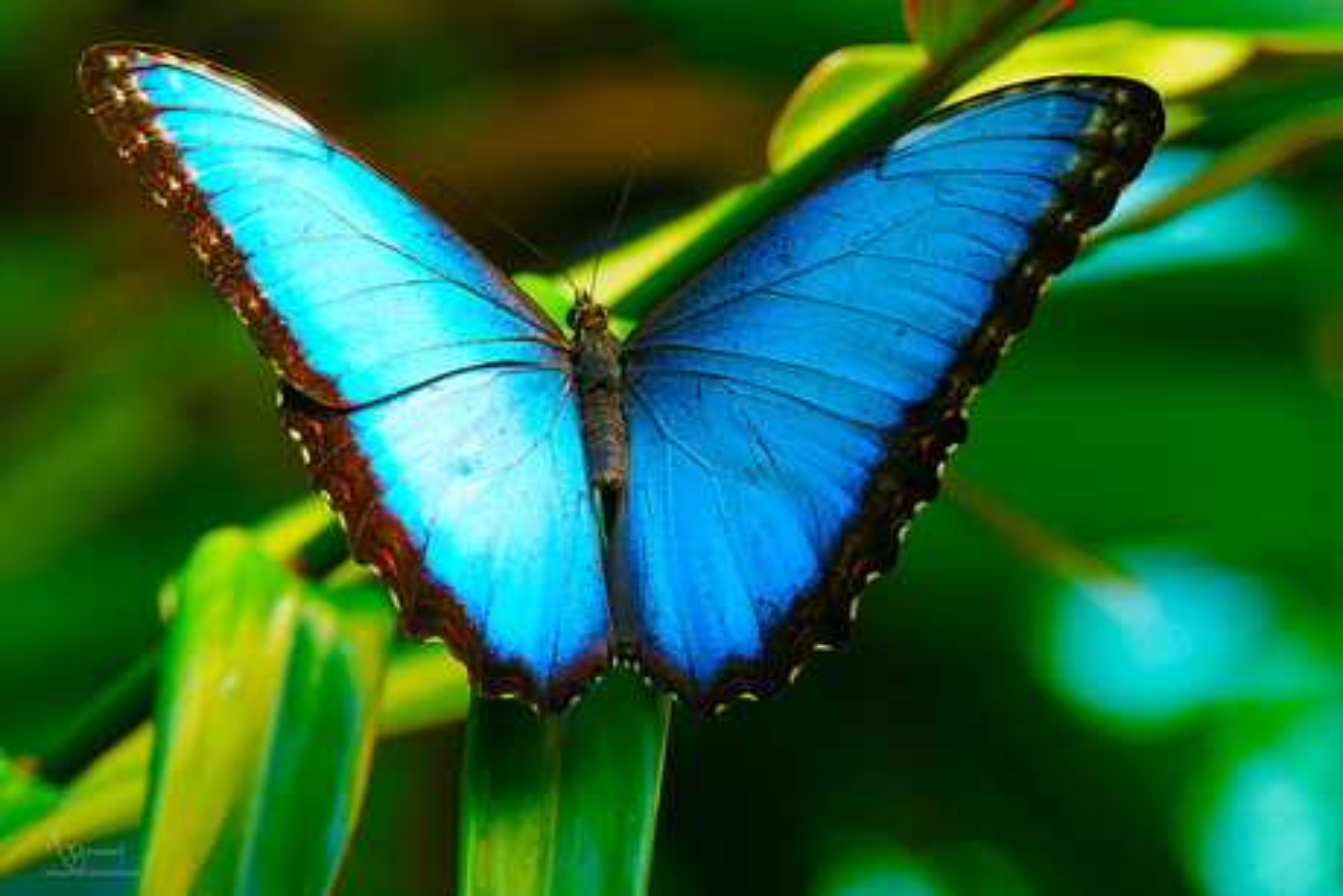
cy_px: 448
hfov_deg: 6.0
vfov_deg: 4.0
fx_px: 12762
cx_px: 672
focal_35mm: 342
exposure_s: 1/125
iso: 250
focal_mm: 125.5
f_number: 4.5
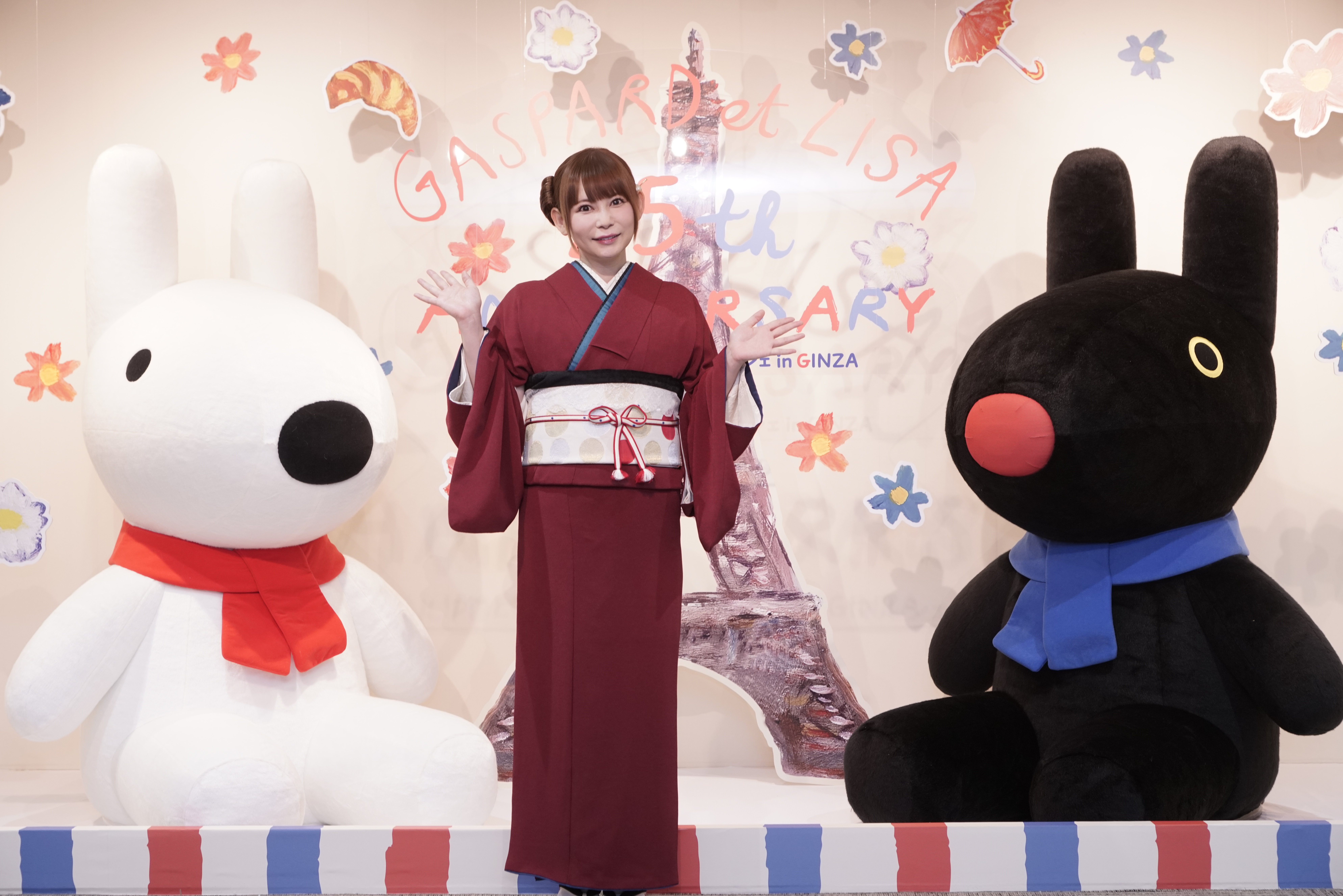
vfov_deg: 27.0
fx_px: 1865
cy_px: 448
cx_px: 672
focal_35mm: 50
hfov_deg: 39.6
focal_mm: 50
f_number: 5
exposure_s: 1/80
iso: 1000
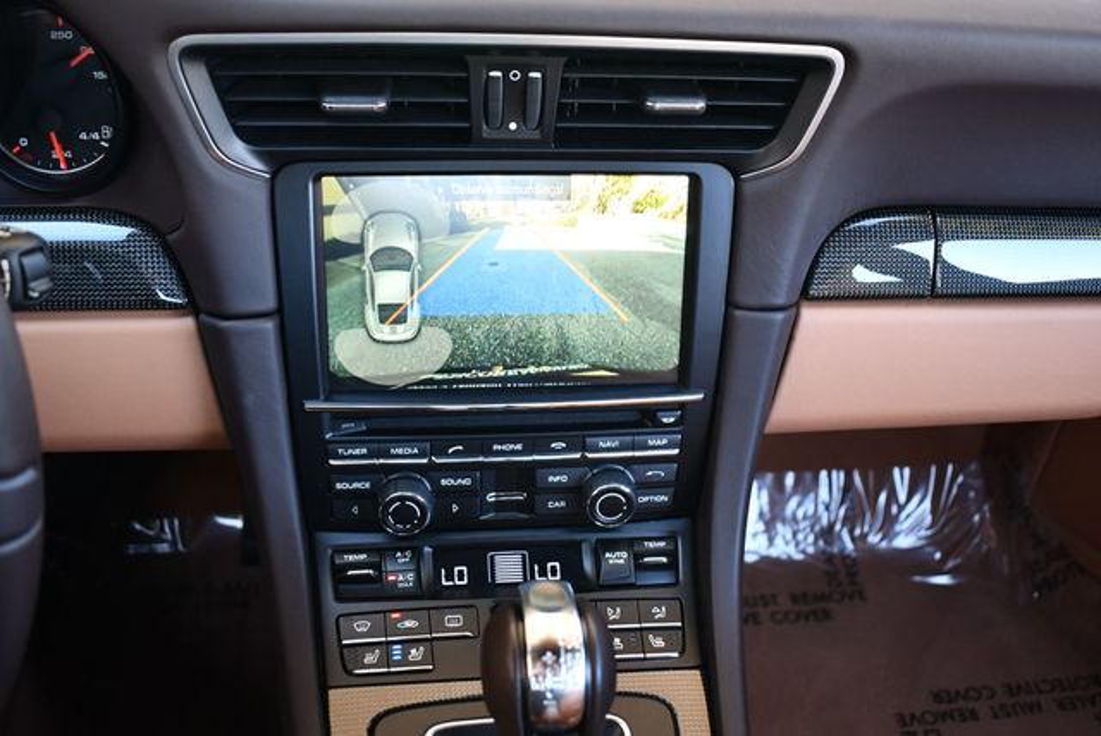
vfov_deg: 36.9
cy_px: 368
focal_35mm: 36
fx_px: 1102
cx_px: 550
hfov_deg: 53.1
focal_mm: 18
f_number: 3.5
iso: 900
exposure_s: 1/125
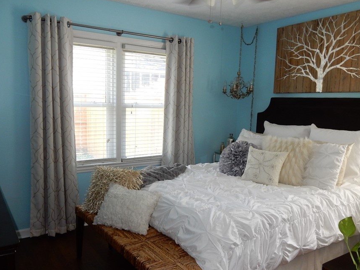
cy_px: 151
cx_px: 174
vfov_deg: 46.7
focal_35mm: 30
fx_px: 312
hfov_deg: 59.9
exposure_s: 1/30
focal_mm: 4.5
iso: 160
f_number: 3.7
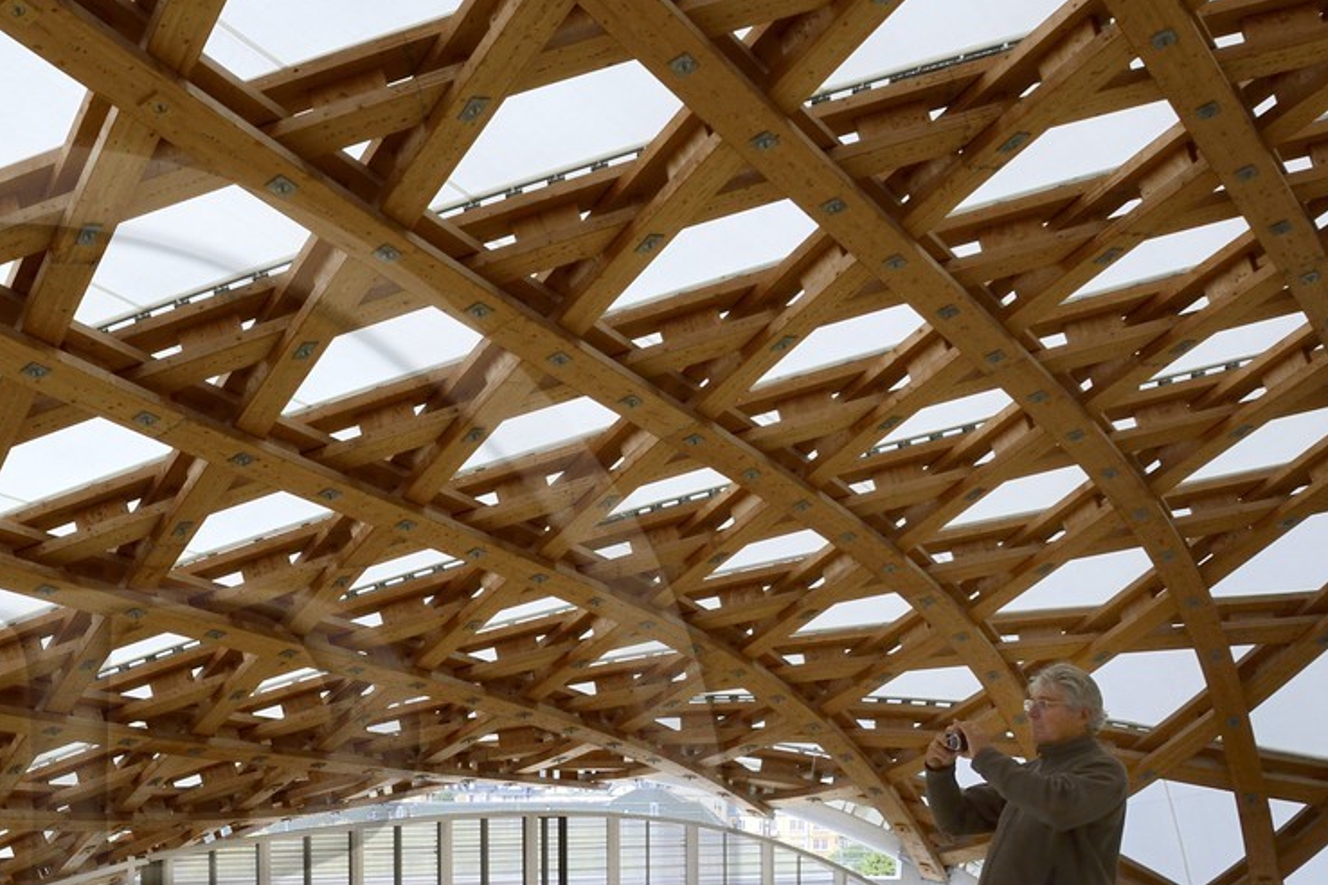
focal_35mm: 52
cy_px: 888
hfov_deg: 34.6
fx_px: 1918
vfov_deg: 24.8
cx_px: -13
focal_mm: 24
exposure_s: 1/250
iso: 800
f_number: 13
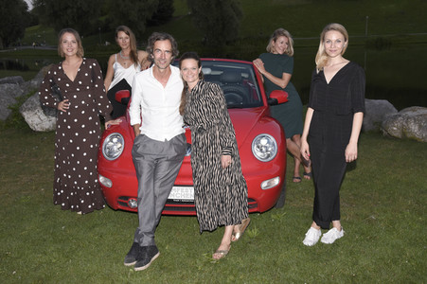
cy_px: 142
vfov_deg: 41.1
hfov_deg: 58.8
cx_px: 214
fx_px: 379
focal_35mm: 32
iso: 640
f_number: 6.3
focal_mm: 32
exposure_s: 1/160
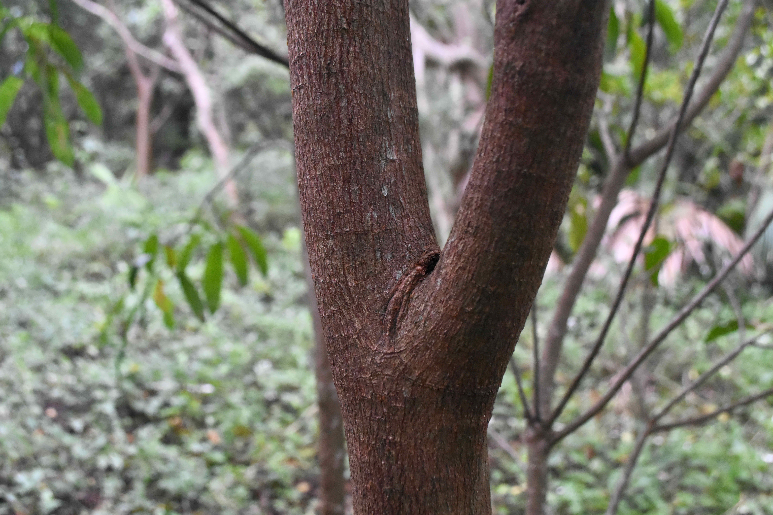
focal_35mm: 33
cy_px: 258
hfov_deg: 57.2
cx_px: 386
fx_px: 709
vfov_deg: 40.0
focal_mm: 22
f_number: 6.3
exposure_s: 1/160
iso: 5000
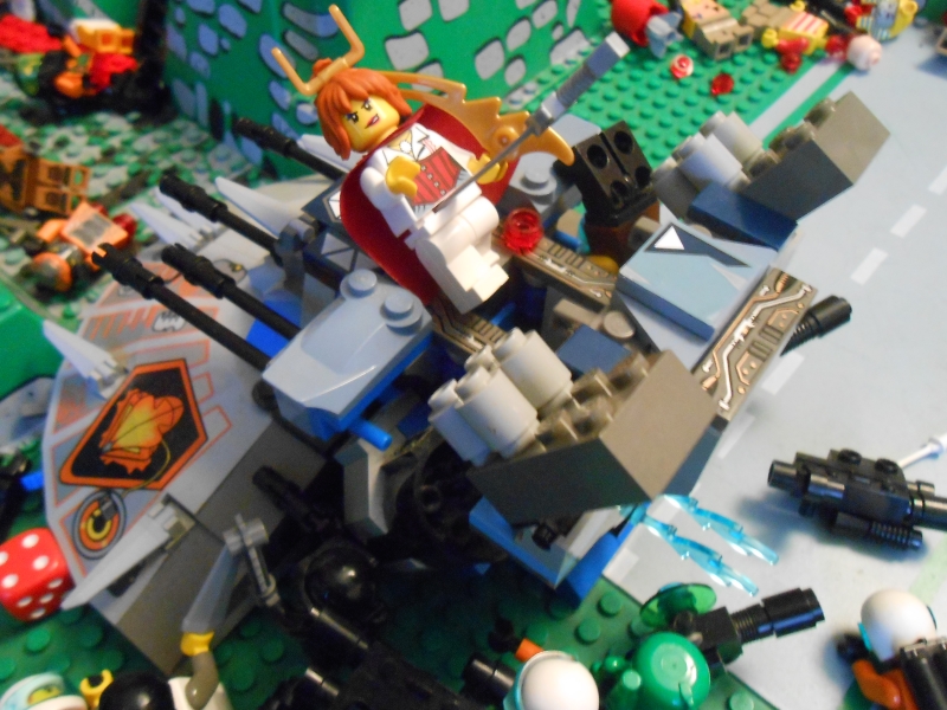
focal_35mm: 30
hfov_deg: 60.0
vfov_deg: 46.8
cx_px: 474
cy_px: 355
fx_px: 821
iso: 800
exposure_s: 1/3
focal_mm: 5.3
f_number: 3.8
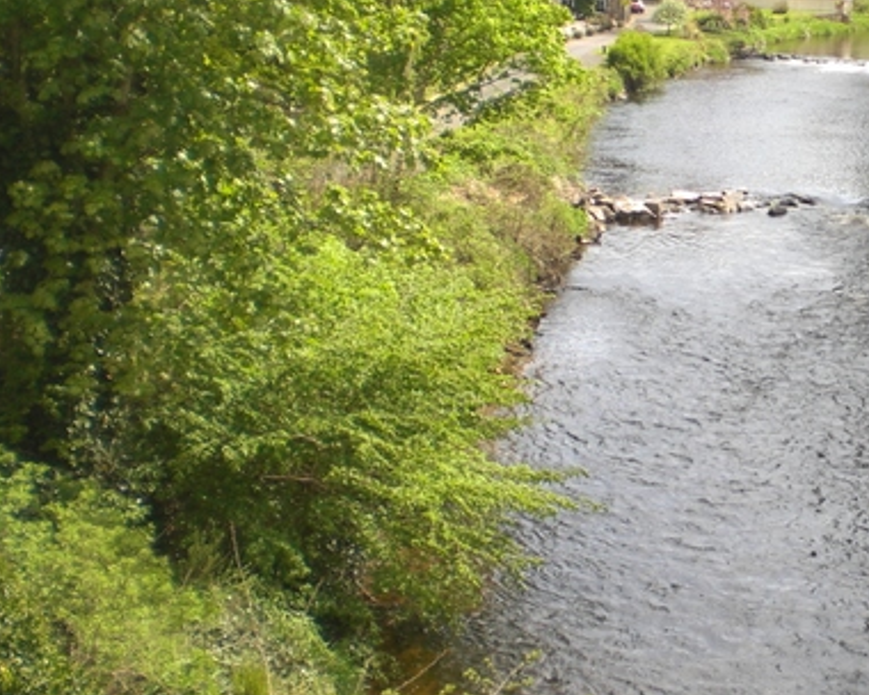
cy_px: 274
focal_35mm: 78
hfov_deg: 24.0
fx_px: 2006
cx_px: 711
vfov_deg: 19.6
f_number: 3.1
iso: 50
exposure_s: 1/250
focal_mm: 6.3
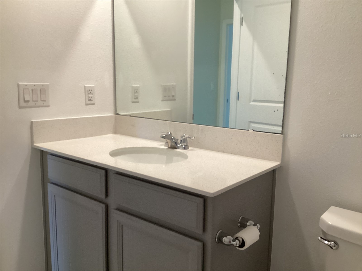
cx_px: 181
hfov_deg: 58.4
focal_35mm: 31
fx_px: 324
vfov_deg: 45.4
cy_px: 136
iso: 250
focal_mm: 3.3
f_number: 2.4
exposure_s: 1/60
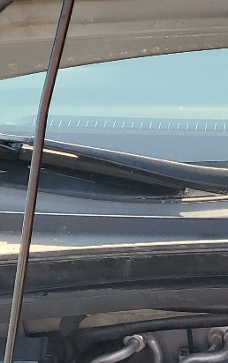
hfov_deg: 11.4
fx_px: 1062
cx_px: 412
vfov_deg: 17.7
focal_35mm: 107
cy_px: 521
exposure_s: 1/500
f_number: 1.5
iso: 50
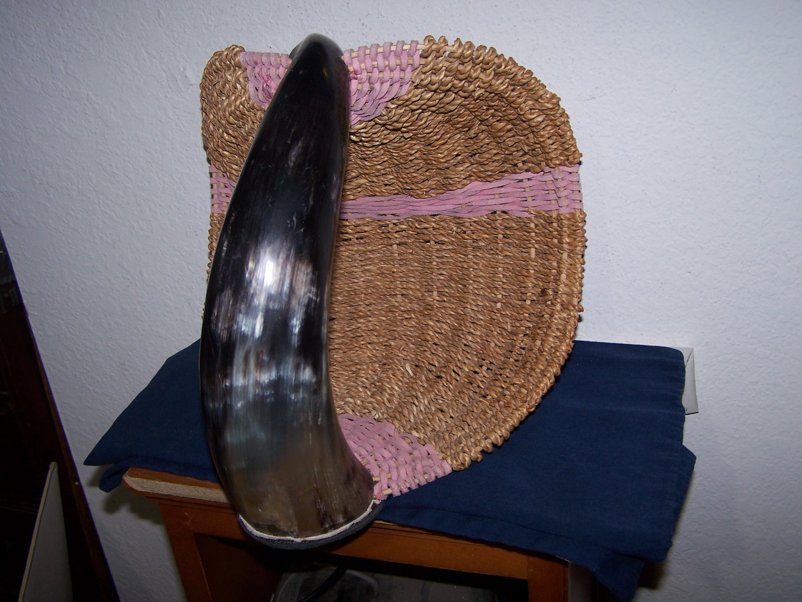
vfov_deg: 37.7
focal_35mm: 38
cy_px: 301
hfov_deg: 49.0
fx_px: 880
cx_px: 401
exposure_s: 1/60
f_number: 2.8
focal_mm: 6.3
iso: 80
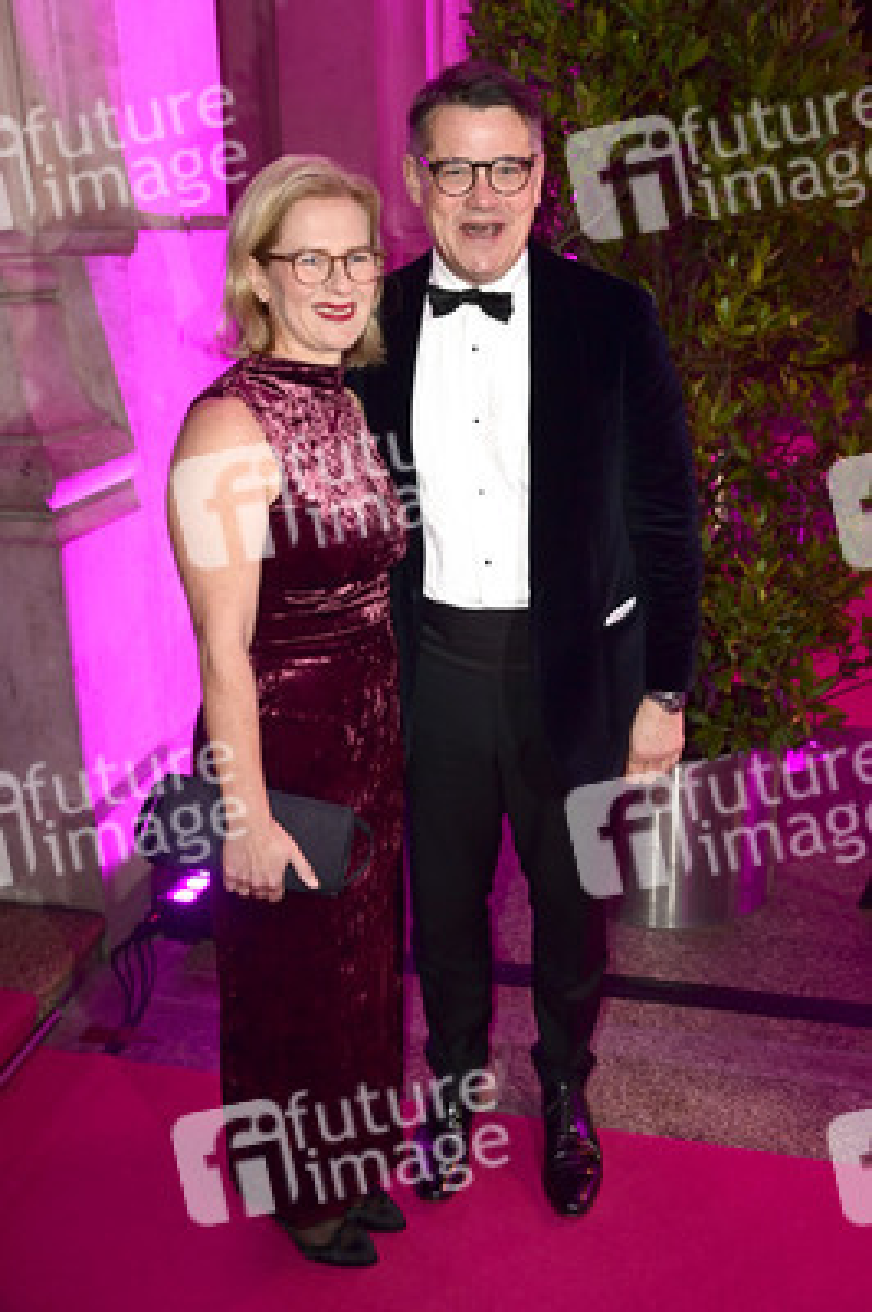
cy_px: 656
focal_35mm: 31
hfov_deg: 42.3
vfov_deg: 60.3
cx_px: 436
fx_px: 1128
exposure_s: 1/80
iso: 2000
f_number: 5.6
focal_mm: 31
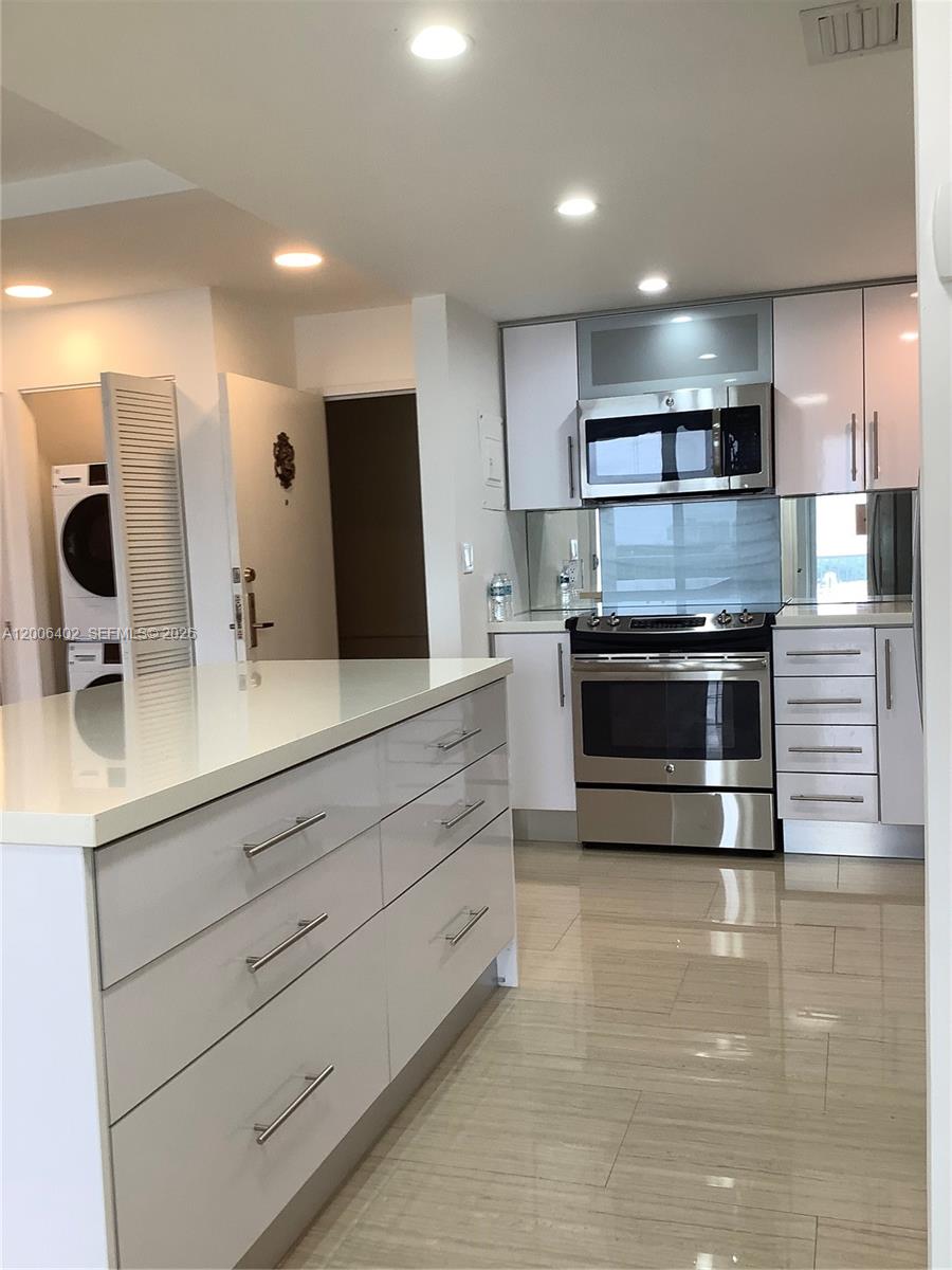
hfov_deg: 45.4
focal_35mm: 31
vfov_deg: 58.4
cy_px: 635
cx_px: 476
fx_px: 1137
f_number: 2.4
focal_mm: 3.3
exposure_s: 1/60
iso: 50
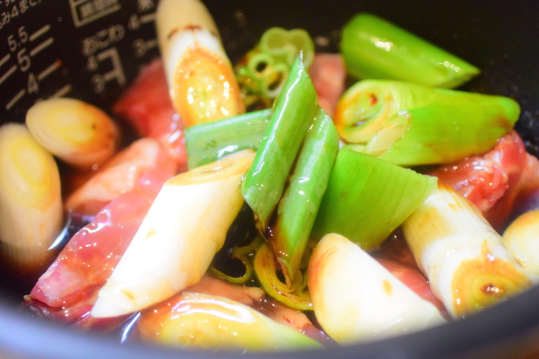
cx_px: 270
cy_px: 180
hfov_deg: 40.4
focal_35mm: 49
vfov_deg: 27.5
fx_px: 733
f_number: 2
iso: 1000
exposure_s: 1/60
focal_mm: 18.5
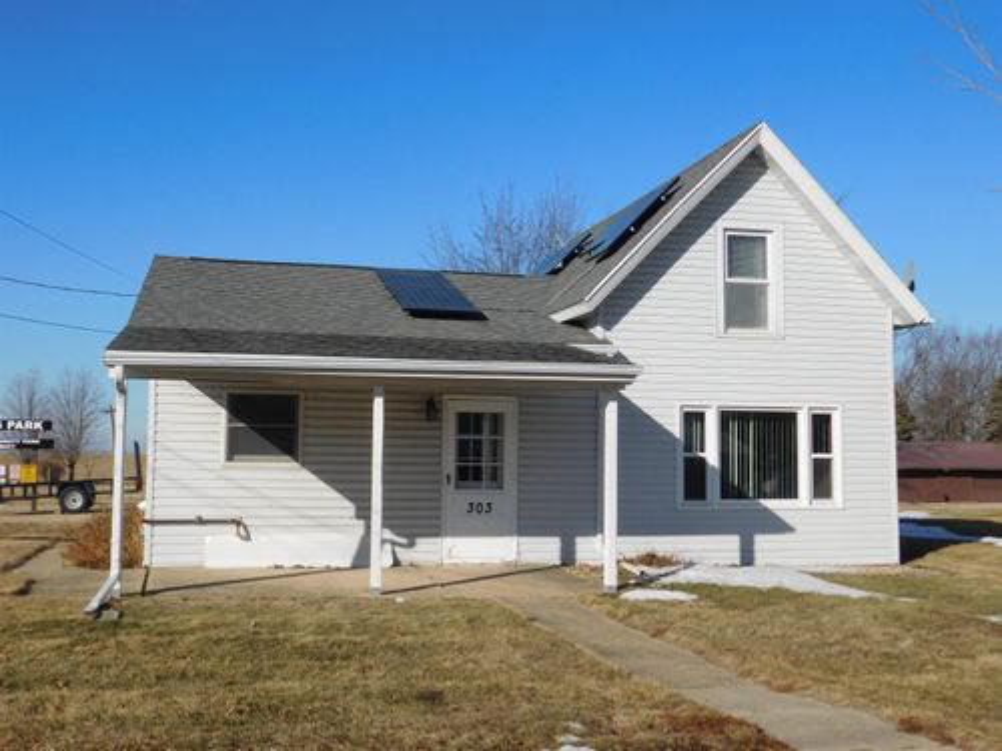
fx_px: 1158
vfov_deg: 36.0
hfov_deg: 46.8
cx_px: 501
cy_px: 376
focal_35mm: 40
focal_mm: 7.1
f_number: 7.2
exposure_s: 1/500
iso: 125
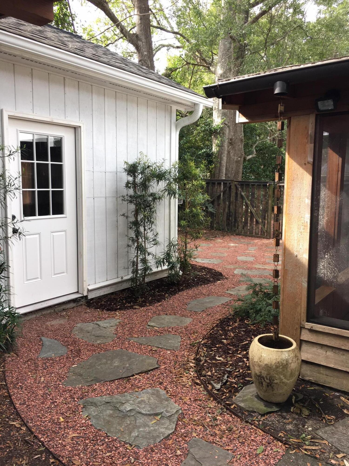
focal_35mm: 29
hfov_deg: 48.2
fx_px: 390
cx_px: 174
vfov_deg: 61.7
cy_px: 233
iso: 40
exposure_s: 1/120
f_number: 2.2
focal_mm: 4.15
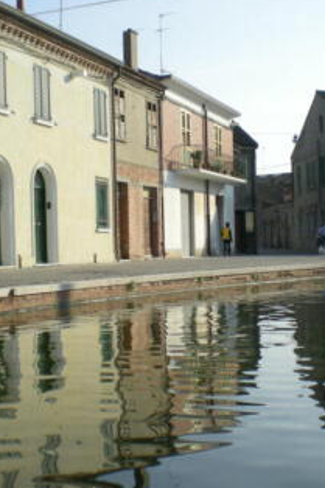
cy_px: 268
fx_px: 854
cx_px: 160
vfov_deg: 31.9
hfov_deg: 21.5
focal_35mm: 63
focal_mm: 6.3
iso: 50
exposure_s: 1/348
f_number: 4.6
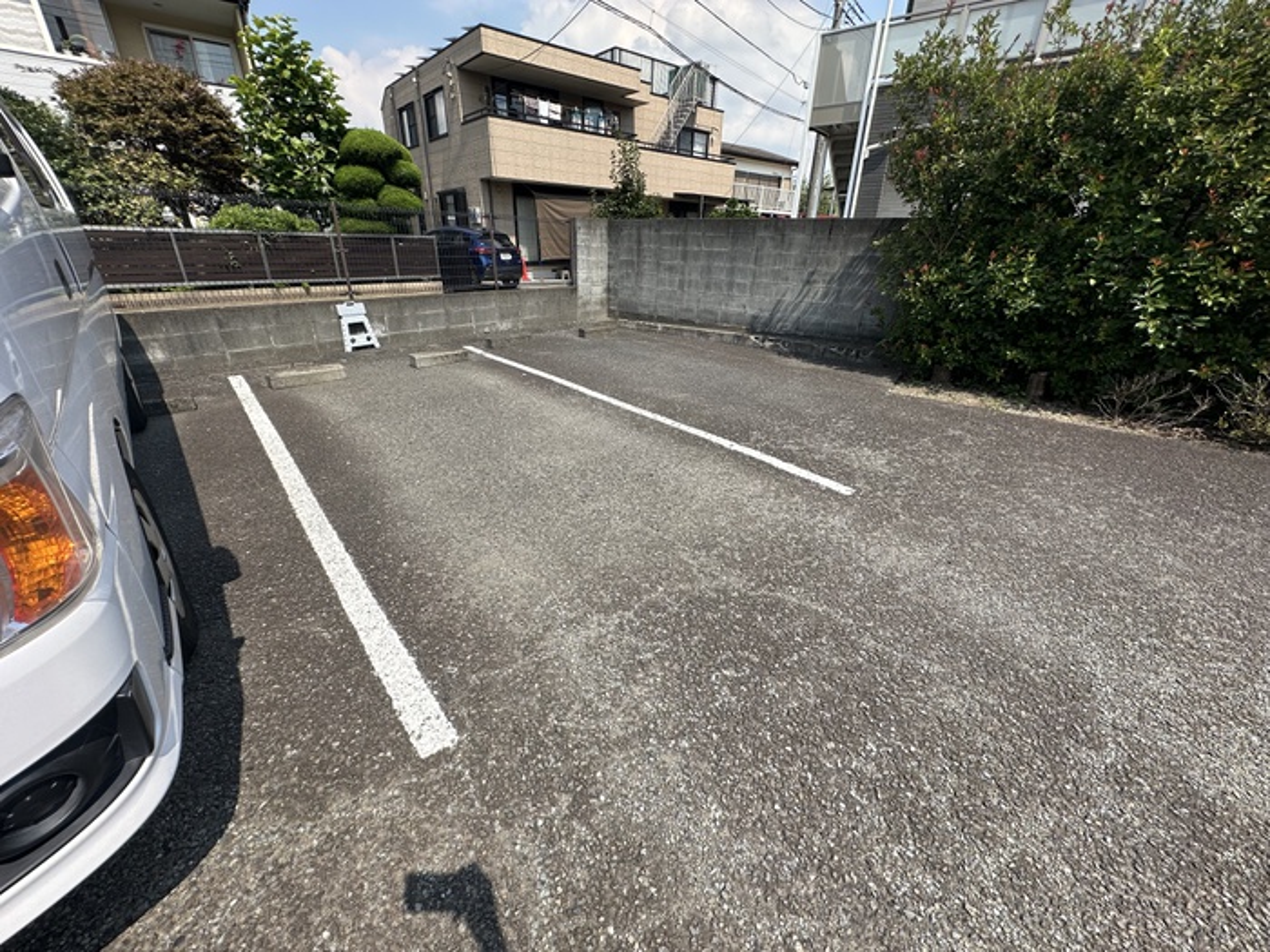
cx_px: 635
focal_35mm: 14
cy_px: 476
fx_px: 514
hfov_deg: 102.1
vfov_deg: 85.7
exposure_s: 1/1435
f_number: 2.2
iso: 50
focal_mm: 2.22
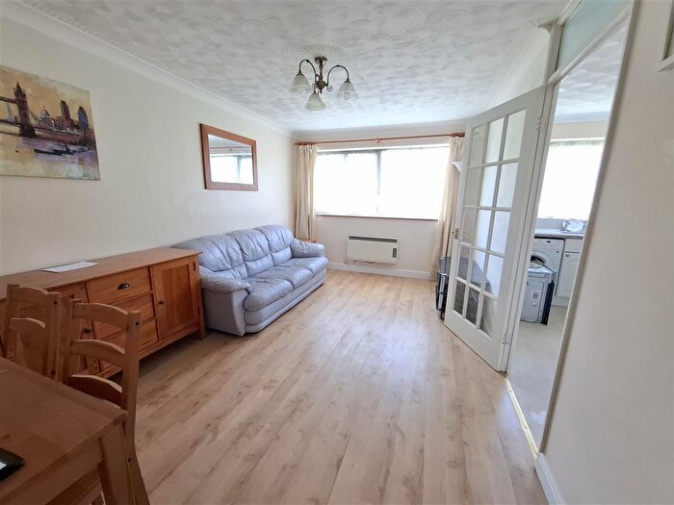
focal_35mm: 13
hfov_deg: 106.2
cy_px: 252
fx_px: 253
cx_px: 337
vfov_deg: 89.9
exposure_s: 1/50
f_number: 2.2
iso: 100
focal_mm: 1.74
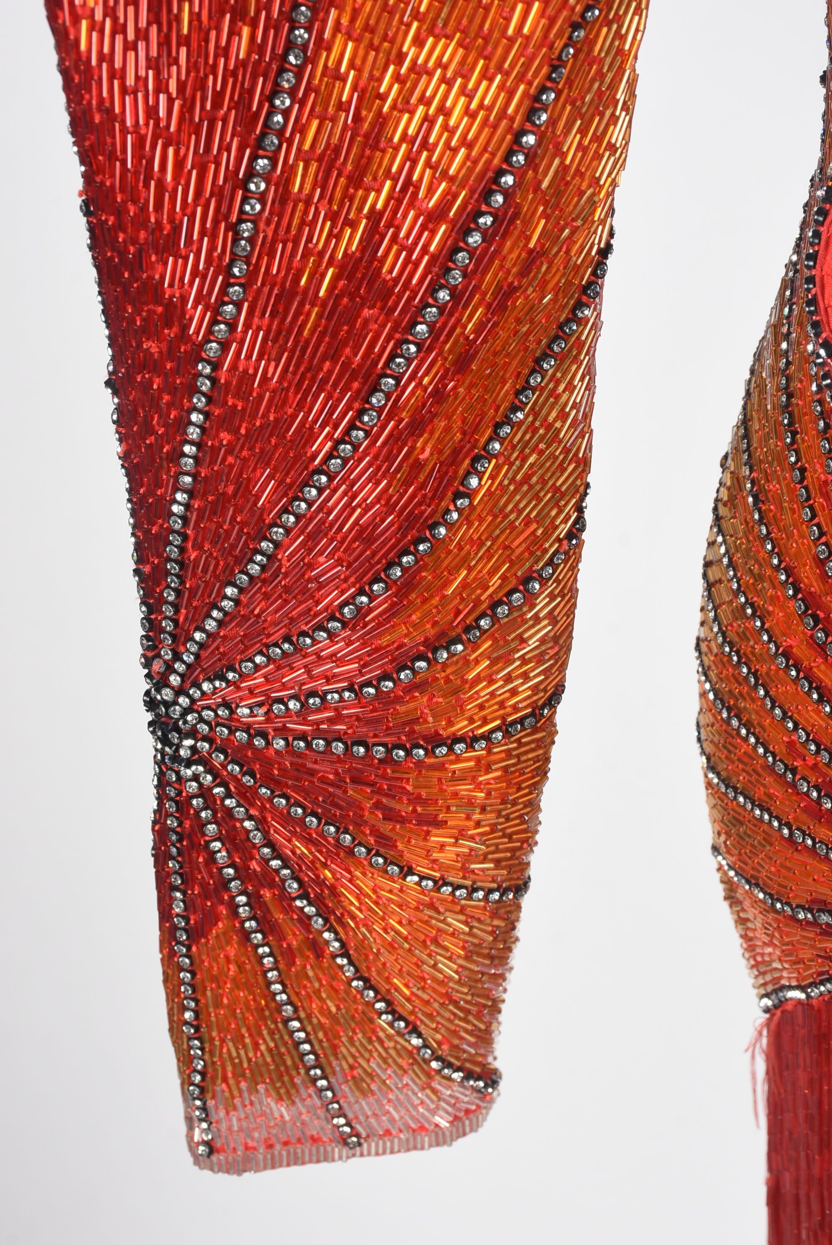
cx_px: 416
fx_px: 2595
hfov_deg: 18.2
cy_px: 622
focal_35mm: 75
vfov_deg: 27.0
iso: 320
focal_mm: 50
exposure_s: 1/125
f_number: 13
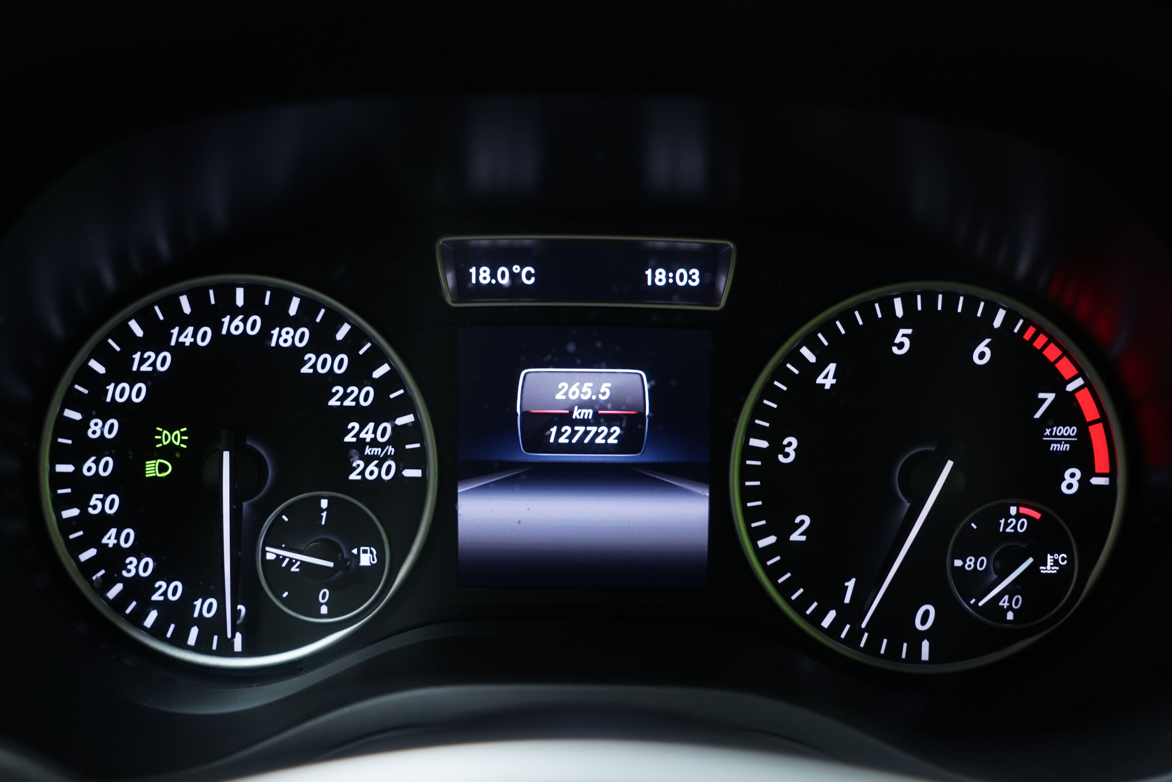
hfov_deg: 53.1
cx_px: 586
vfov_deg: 36.9
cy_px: 391
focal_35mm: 36
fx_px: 1172
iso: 800
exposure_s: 1/20
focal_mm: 36
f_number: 4.5
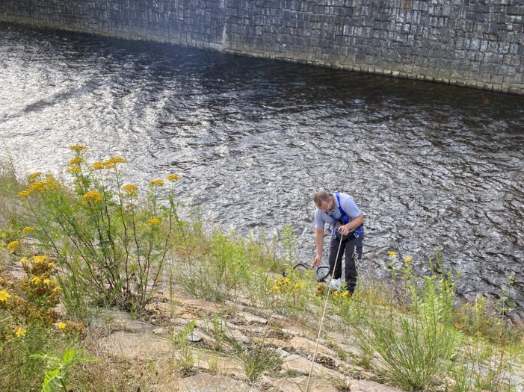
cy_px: 253
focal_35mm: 38
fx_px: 575
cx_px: 343
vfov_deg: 37.4
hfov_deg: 48.3
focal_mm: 4.25
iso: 32
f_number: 1.8
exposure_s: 1/527
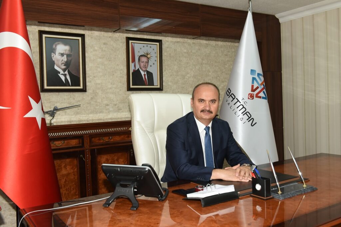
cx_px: 170
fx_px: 332
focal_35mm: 35
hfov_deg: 54.4
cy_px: 114
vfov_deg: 37.9
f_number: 8
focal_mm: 35
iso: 1250
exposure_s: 1/60
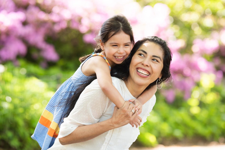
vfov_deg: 6.9
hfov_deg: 10.3
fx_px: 1250
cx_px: 112
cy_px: 75
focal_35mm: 200
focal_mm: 200
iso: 500
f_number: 4.5
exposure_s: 1/400
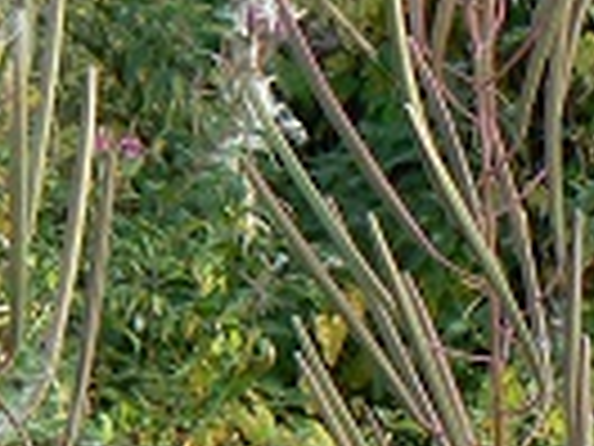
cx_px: 148
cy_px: 694
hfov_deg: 12.0
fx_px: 2814
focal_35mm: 164
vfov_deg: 8.8
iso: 80
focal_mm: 6
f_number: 5.6
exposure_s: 1/160
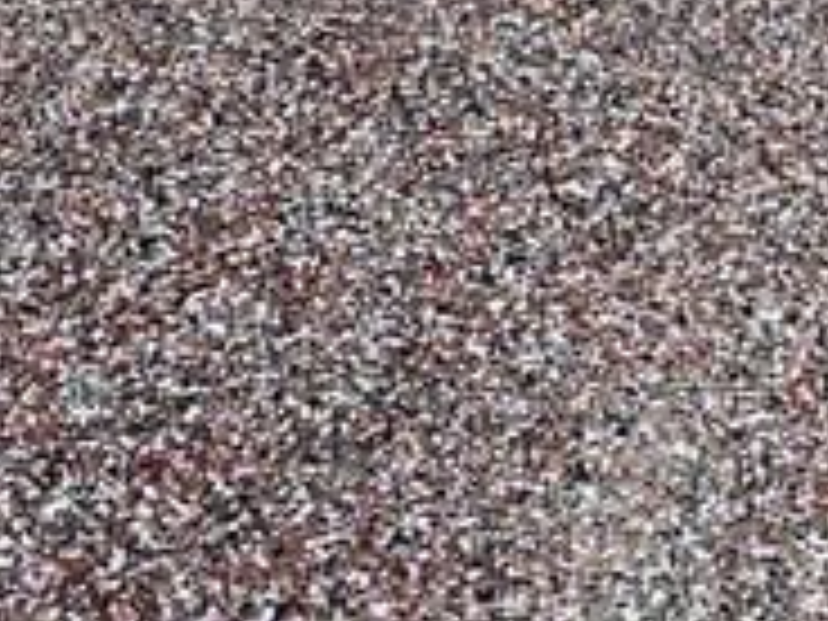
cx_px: 783
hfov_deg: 20.0
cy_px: -238
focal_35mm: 96
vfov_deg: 14.6
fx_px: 2296
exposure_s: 1/120
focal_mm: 6.3
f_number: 1.7
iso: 200
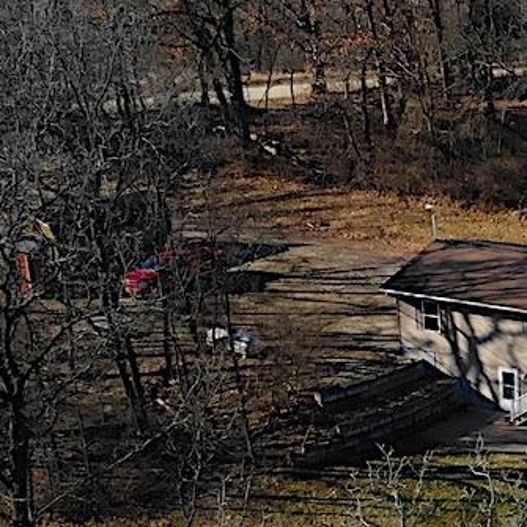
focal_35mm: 76
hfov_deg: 21.0
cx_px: 656
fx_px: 1309
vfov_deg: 22.6
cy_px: 391
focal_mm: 4.5
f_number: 2.8
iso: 800
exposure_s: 1/5000
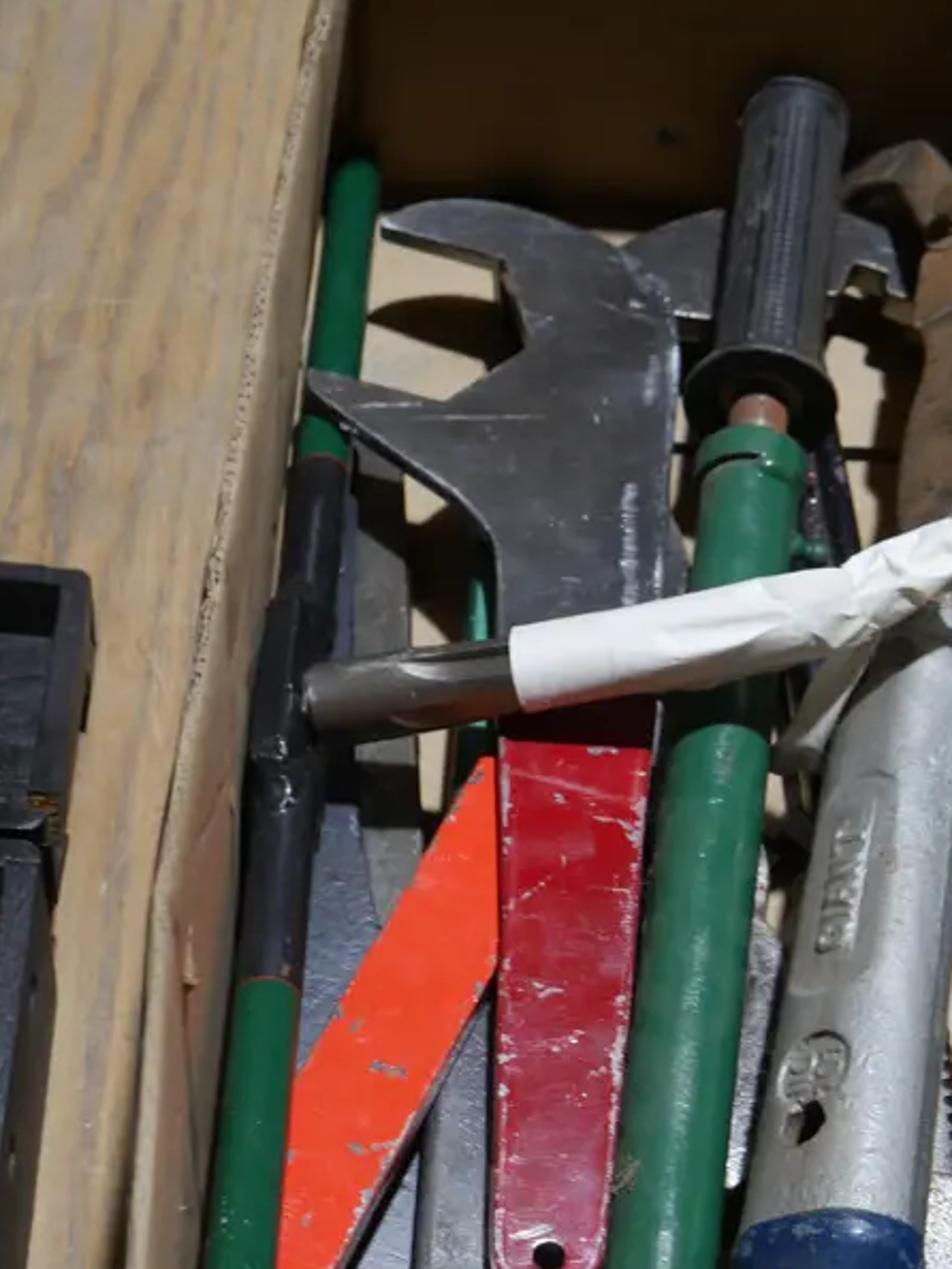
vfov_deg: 27.7
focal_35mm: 69
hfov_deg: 21.2
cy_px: 972
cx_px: 708
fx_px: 2528
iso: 320
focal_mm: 20
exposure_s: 1/60
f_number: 4.5
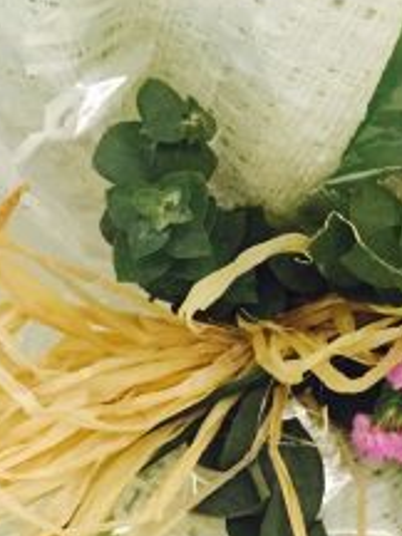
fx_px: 1456
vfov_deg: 20.0
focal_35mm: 94
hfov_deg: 15.7
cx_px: 254
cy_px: -37
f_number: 2.2
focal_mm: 4.15
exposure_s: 1/25
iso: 320
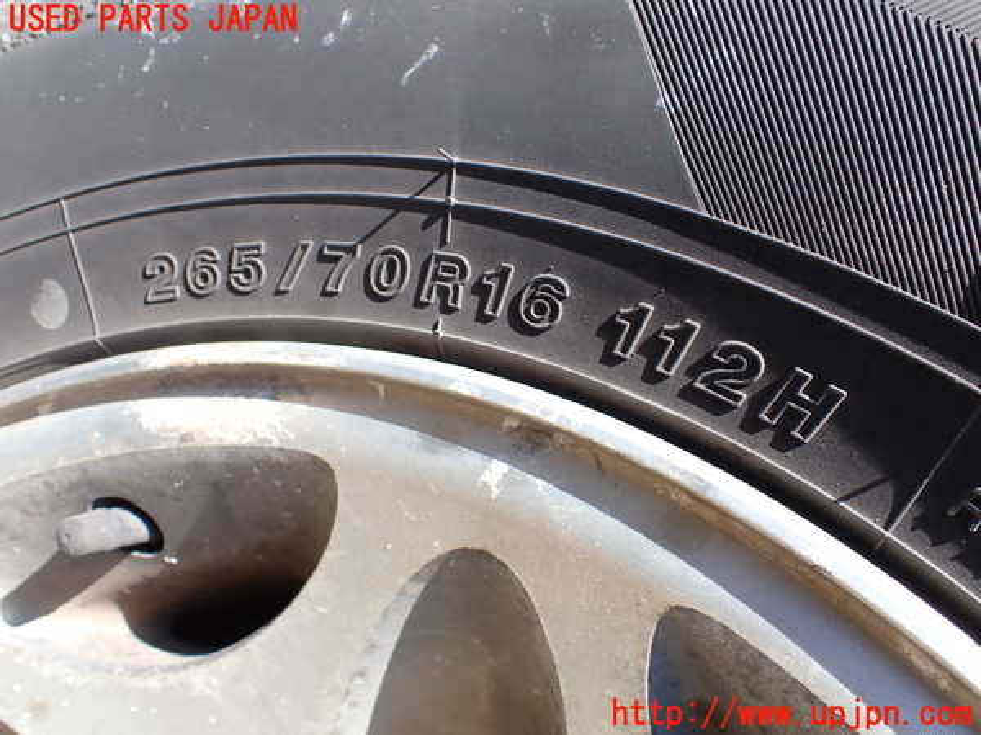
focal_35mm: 30
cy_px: 368
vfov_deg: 46.8
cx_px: 490
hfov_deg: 60.0
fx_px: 850
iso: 100
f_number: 3.2
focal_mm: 5.4
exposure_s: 1/200
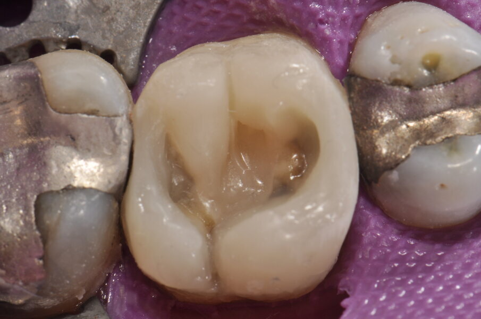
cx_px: 240
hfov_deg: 13.1
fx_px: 2102
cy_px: 160
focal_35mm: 158
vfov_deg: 8.7
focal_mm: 105
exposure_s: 1/160
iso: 200
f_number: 32
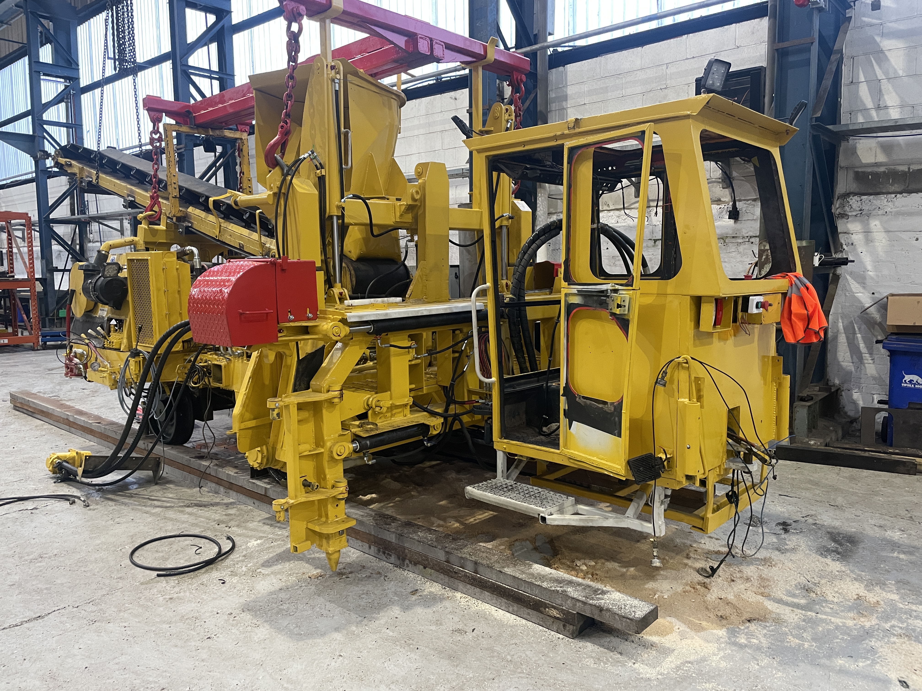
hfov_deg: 67.3
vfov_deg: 53.1
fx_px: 693
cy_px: 346
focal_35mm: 26
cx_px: 461
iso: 250
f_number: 1.6
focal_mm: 4.2
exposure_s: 1/50
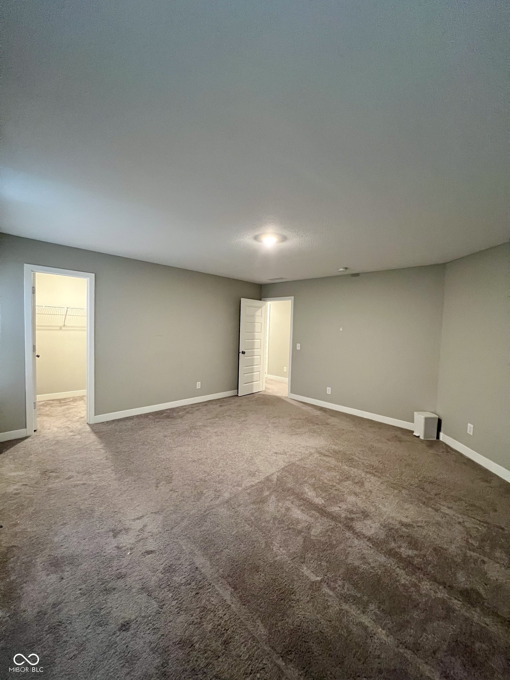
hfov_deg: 89.9
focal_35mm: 13
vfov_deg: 106.2
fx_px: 255
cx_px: 255
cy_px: 340
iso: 500
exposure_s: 1/60
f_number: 1.8
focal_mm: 1.57
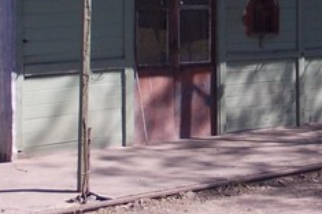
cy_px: 18
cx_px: 308
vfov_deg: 14.2
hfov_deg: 20.9
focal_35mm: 95
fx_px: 849
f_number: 5.4
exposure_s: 1/200
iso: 80
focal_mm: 4
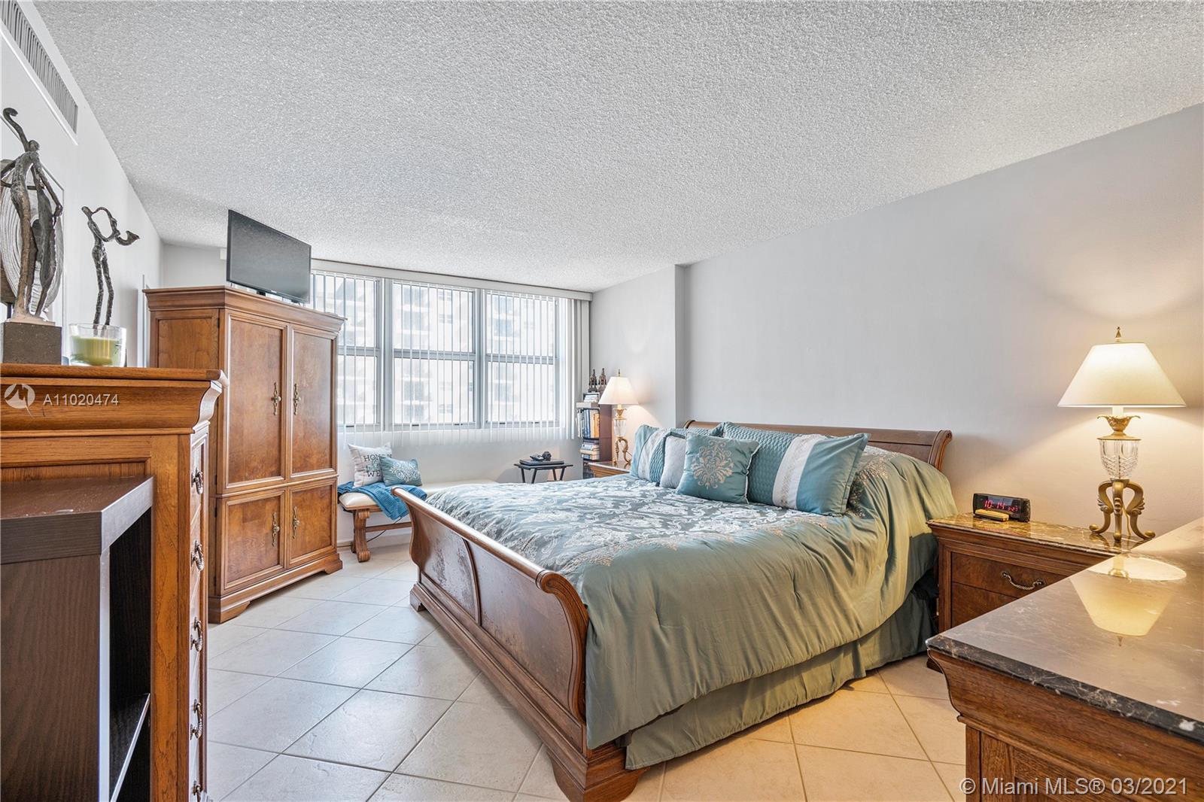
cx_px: 602
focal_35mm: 16
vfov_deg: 73.7
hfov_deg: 96.7
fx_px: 535
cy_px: 401
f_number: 8
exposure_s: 1/6
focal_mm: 16
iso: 500
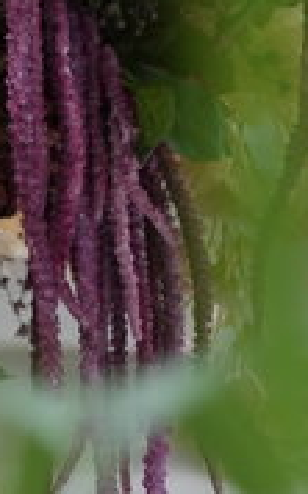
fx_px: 2475
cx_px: -82
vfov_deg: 11.3
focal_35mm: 184
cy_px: 8
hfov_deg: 7.1
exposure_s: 1/250
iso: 1600
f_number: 2.8
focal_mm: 46
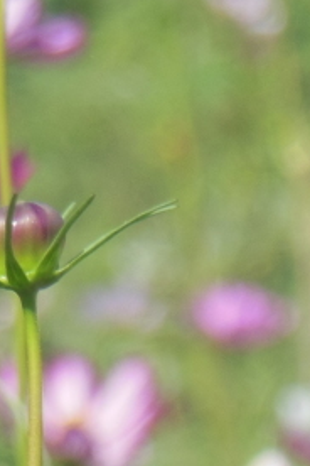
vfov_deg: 2.1
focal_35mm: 963
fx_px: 12438
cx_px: 130
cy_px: 397
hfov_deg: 1.4
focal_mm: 45
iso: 125
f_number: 5.8
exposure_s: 1/320
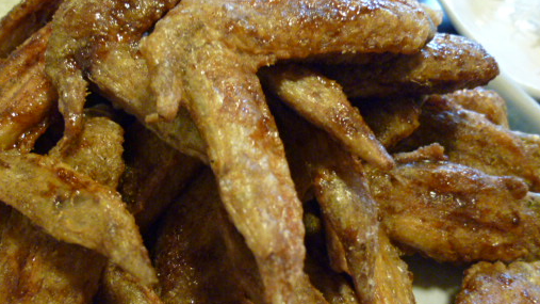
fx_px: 472
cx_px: 209
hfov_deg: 58.9
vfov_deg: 35.6
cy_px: 165
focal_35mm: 33
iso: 400
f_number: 2.2
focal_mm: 4.3
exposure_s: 1/10
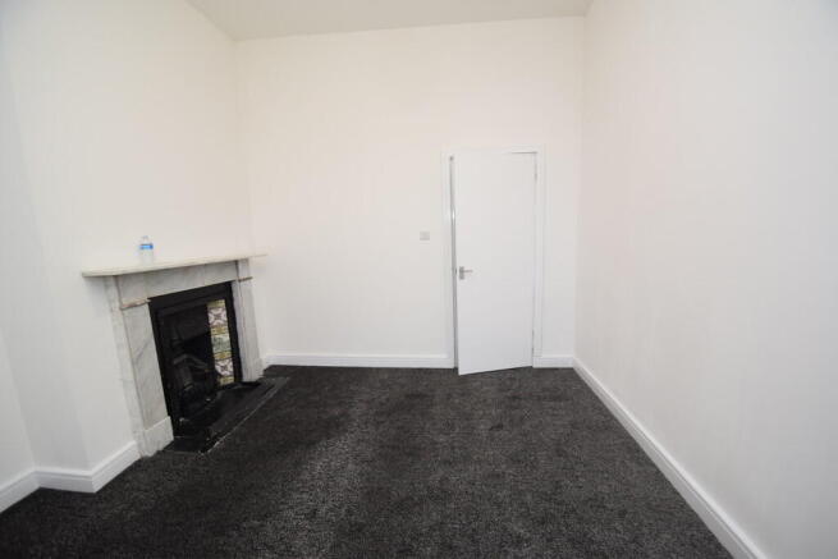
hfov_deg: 100.4
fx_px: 349
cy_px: 280
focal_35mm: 15
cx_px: 419
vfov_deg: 77.4
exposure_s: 1/80
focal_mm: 10
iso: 800
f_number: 4.5
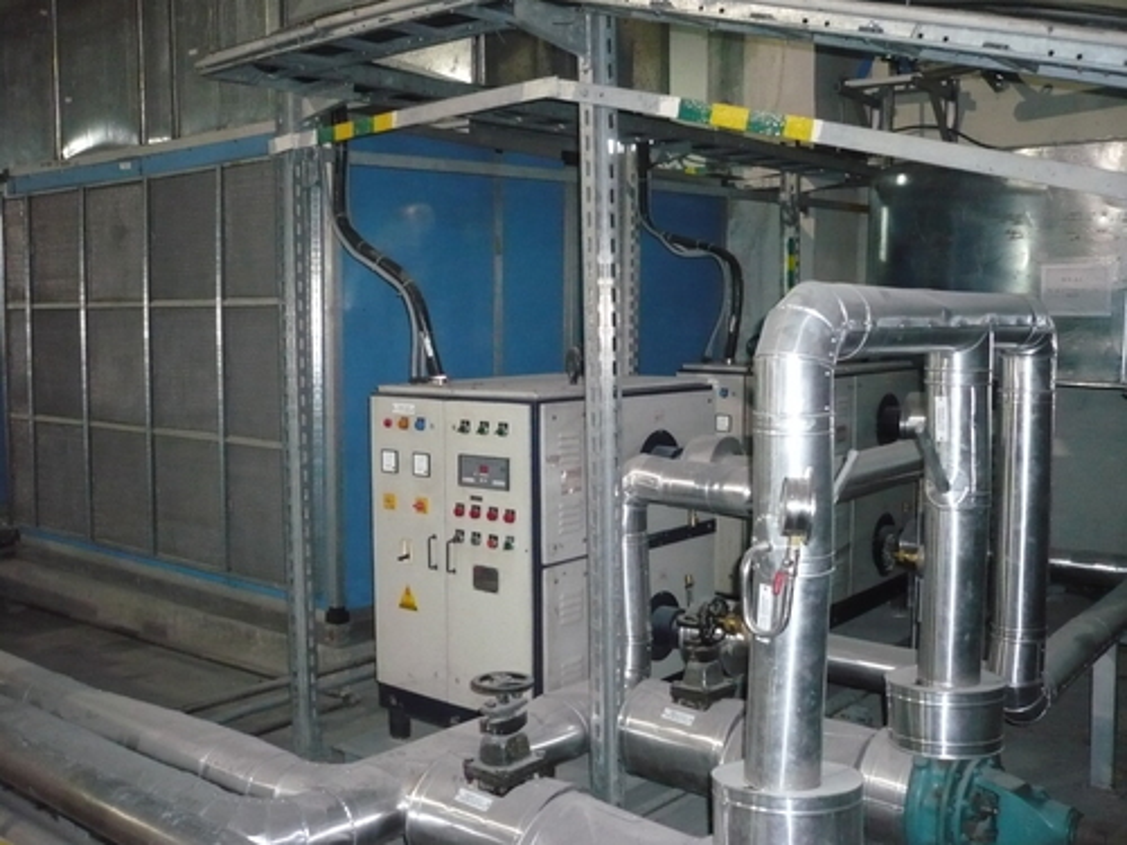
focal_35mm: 35
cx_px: 564
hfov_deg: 52.6
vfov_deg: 40.7
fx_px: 1140
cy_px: 422
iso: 500
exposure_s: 1/30
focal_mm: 5.8
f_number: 2.8
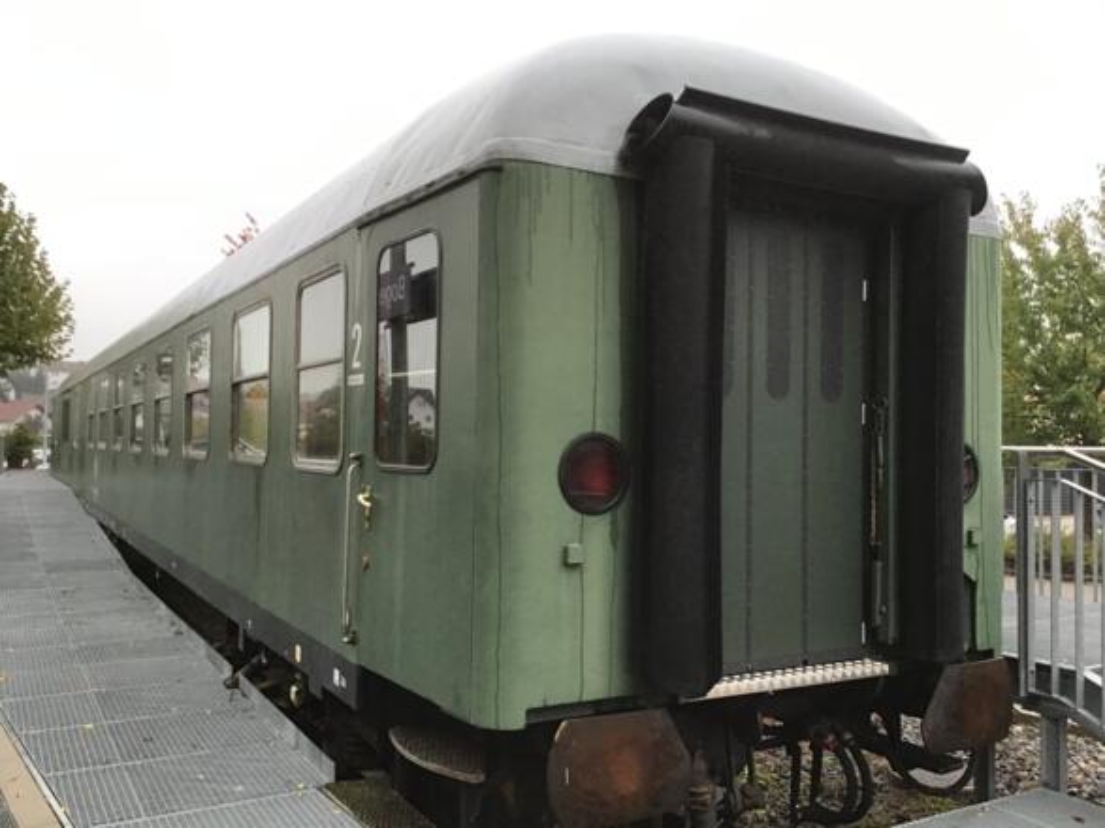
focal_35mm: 31
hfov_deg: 58.4
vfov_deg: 45.4
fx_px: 989
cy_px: 414
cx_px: 552
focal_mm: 3.3
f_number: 2.4
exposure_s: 1/33
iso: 25
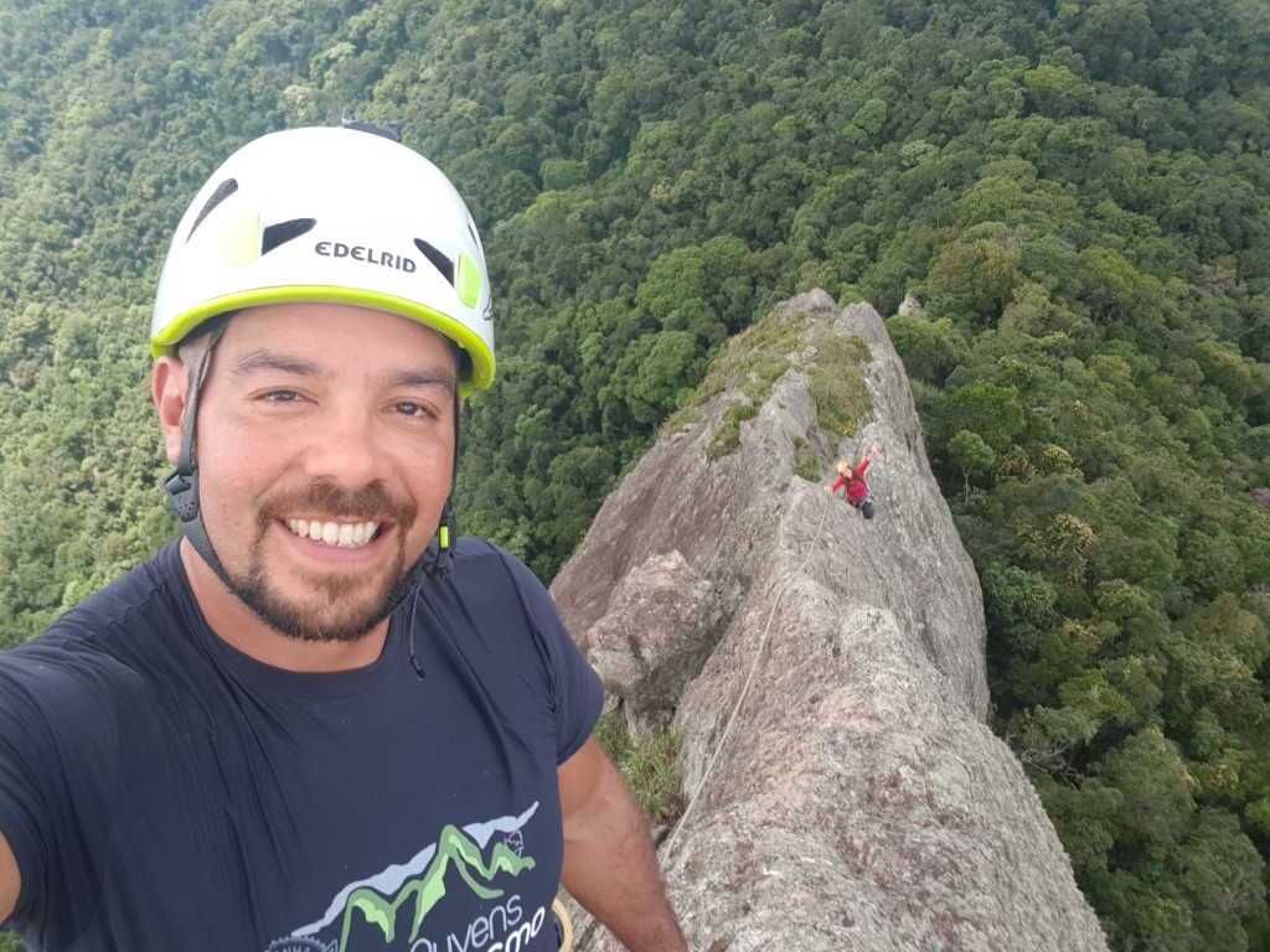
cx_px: 635
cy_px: 476
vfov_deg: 54.9
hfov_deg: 69.4
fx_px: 917
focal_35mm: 25
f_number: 1.7
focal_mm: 2.95
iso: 40
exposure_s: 1/383
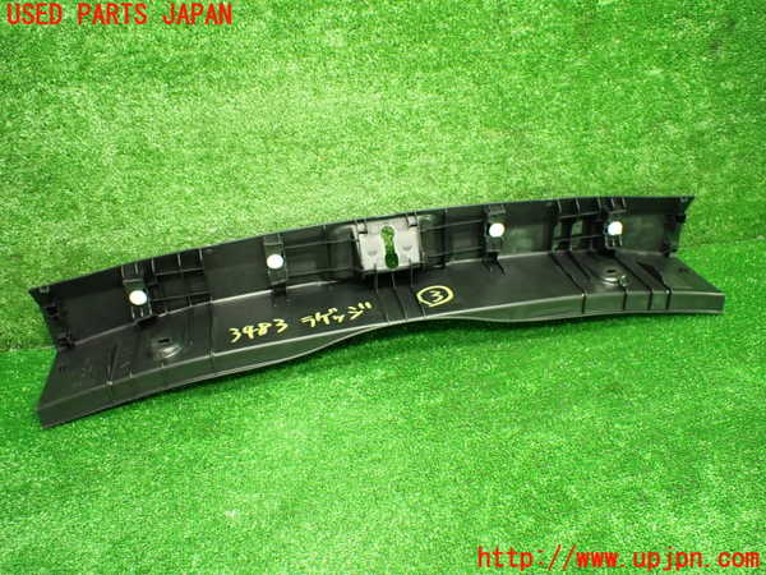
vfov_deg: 46.8
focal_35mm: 30
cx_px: 383
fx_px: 664
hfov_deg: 60.0
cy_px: 288
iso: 800
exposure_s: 1/50
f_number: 2.3
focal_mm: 5.4
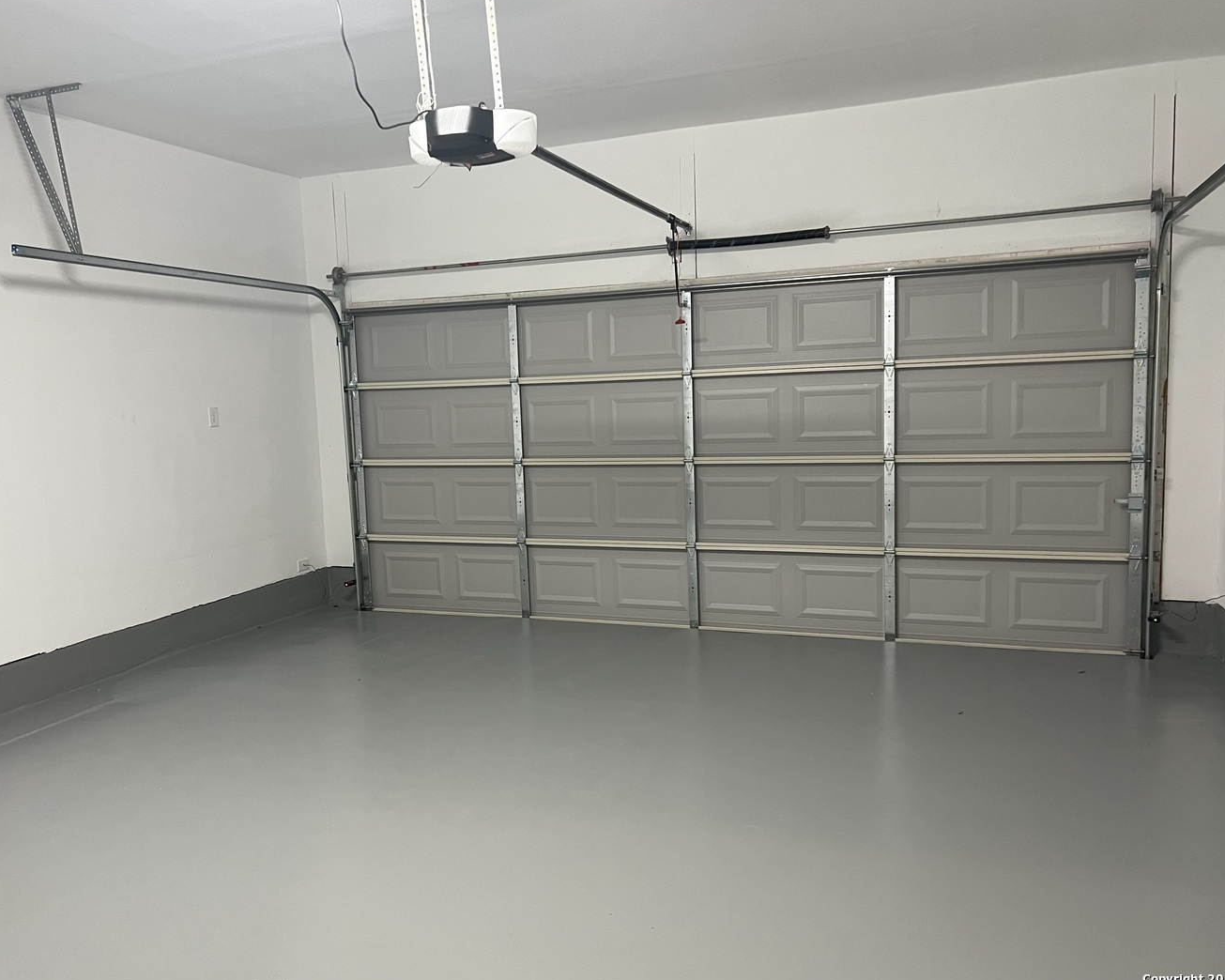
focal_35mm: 28
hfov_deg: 62.1
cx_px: 567
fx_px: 1015
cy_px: 494
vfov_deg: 51.5
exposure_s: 1/60
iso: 200
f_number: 1.5
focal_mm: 5.7
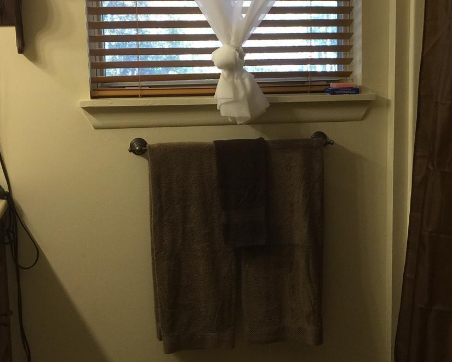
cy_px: 155
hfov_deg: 33.4
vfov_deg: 27.1
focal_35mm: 56
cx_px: 284
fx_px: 749
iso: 40
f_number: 2.2
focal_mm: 4.15
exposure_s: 1/30
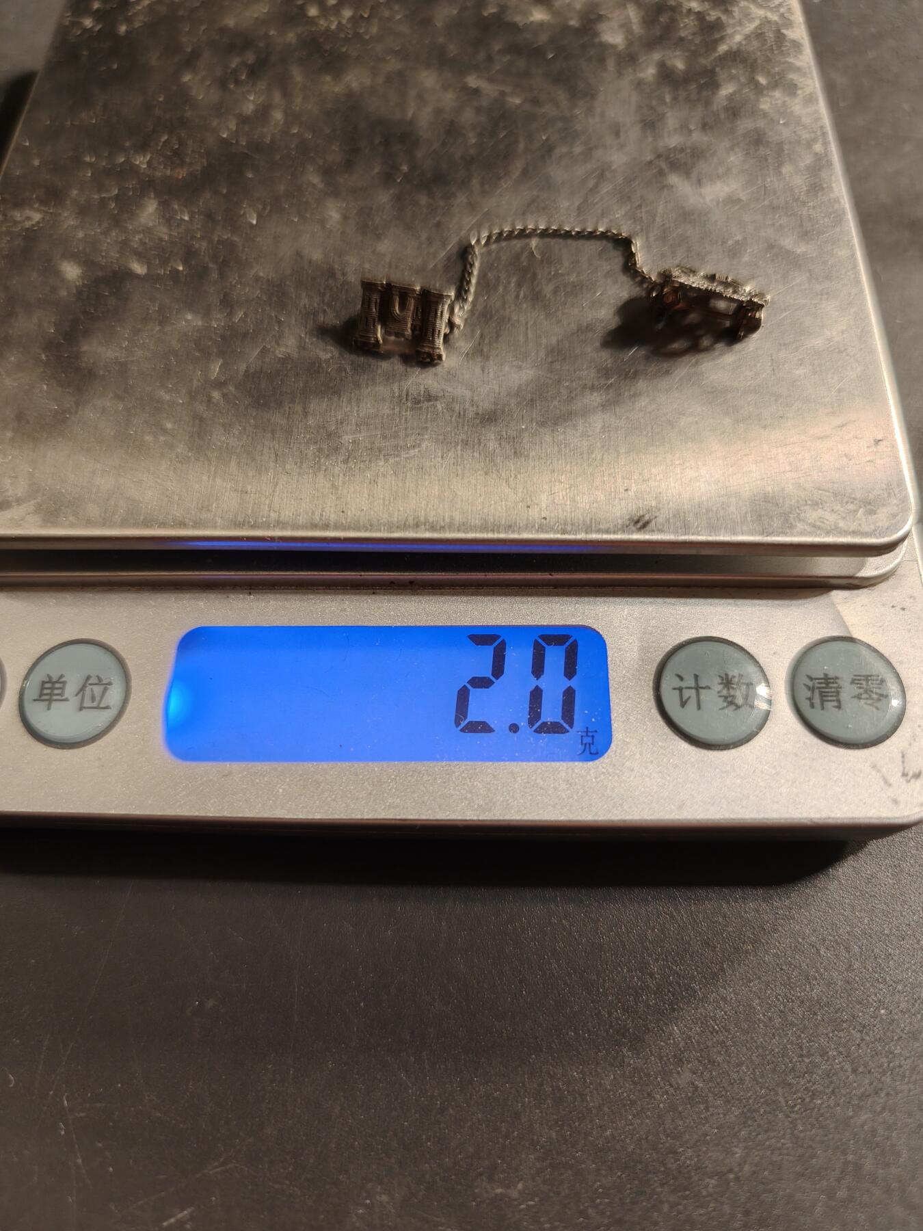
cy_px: 616
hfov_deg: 58.9
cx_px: 462
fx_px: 818
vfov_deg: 73.9
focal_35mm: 23
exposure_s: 1/172
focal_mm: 6.06
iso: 250
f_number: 1.6
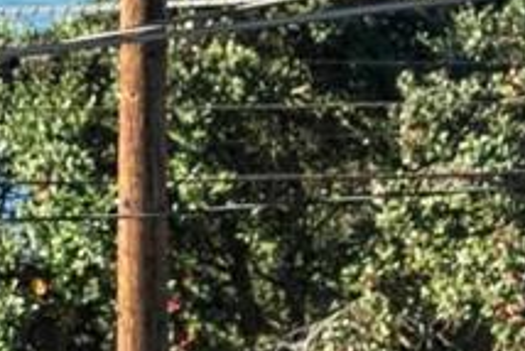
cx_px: -258
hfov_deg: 2.3
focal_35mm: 890
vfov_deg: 1.5
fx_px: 12987
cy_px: -496
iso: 100
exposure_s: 1/160
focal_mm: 85
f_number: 8
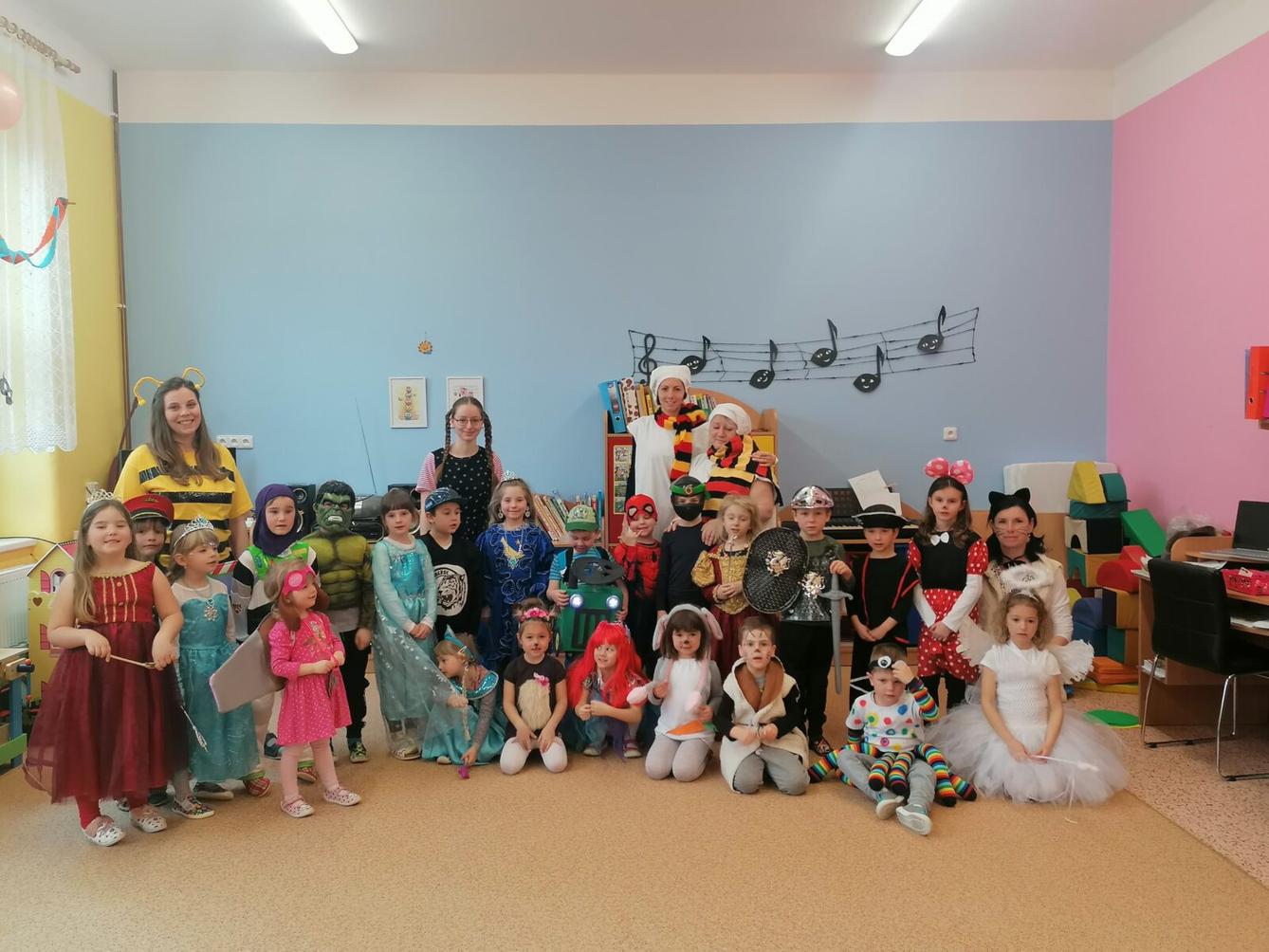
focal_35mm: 30
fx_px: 1100
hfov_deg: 60.0
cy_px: 476
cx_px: 634
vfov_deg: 46.8
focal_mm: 4.75
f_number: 1.8
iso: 64
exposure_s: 1/50
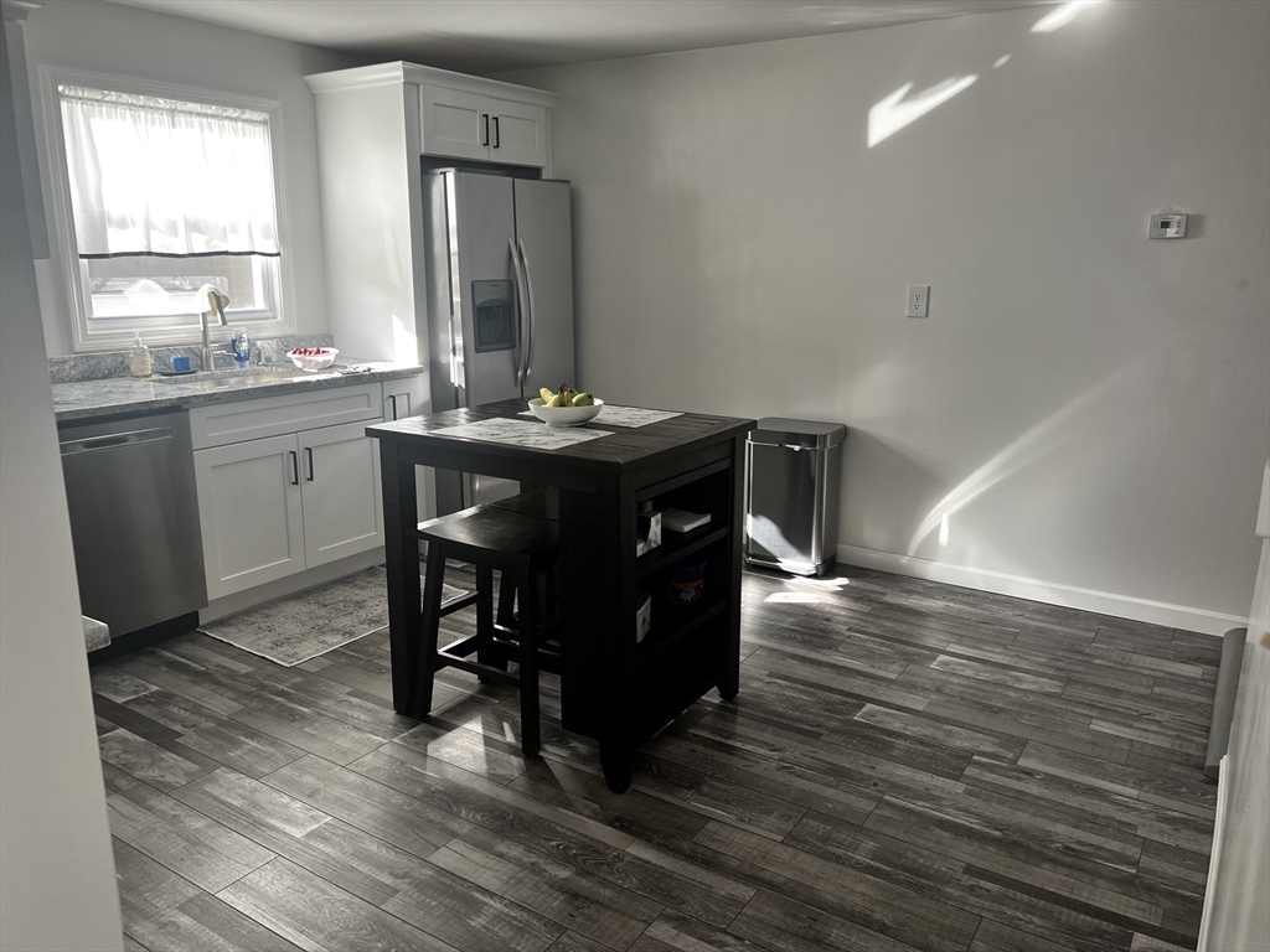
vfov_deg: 53.1
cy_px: 476
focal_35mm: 26
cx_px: 635
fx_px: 954
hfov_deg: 67.3
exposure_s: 1/121
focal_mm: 5.7
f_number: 1.5
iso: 80
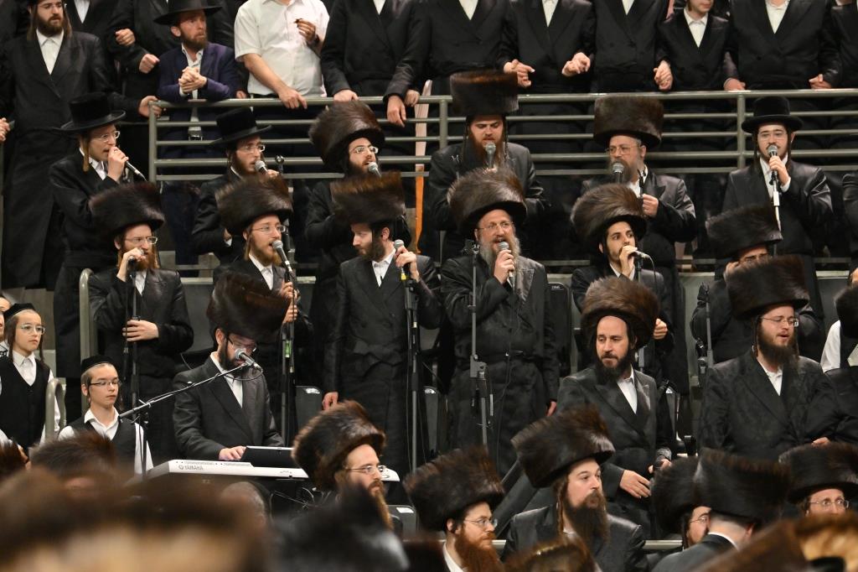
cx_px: 429
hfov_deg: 13.7
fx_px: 3574
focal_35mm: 150
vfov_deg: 9.1
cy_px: 286
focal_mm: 100
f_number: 2.8
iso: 1000
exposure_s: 1/200
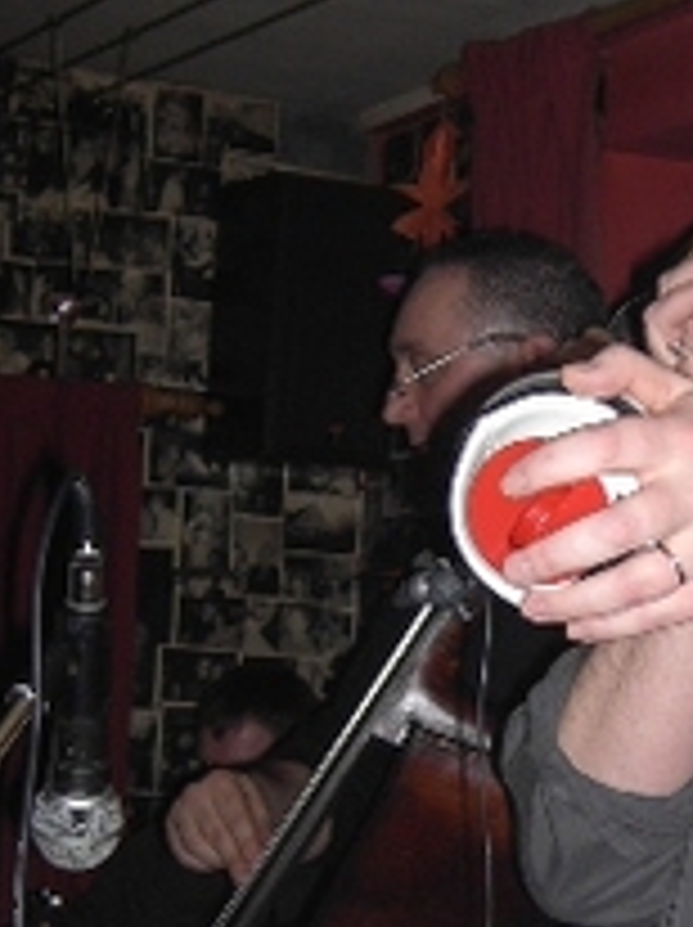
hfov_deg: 14.2
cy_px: 711
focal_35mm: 102
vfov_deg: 19.1
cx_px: 698
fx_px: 2728
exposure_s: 1/125
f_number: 2.8
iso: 50
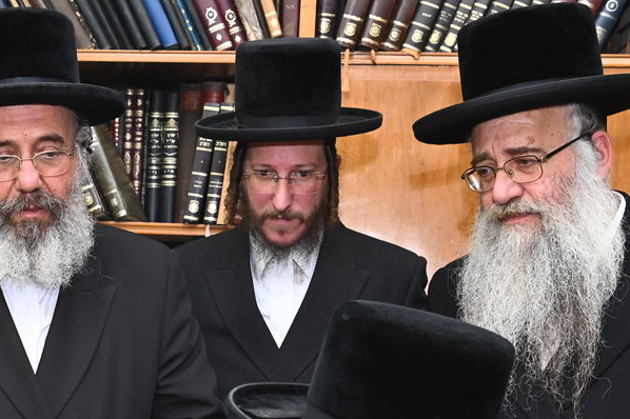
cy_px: 483
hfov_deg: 22.6
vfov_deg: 14.9
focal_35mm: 89
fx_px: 1557
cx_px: 126
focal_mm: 38
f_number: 5.6
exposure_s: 1/200
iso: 1250
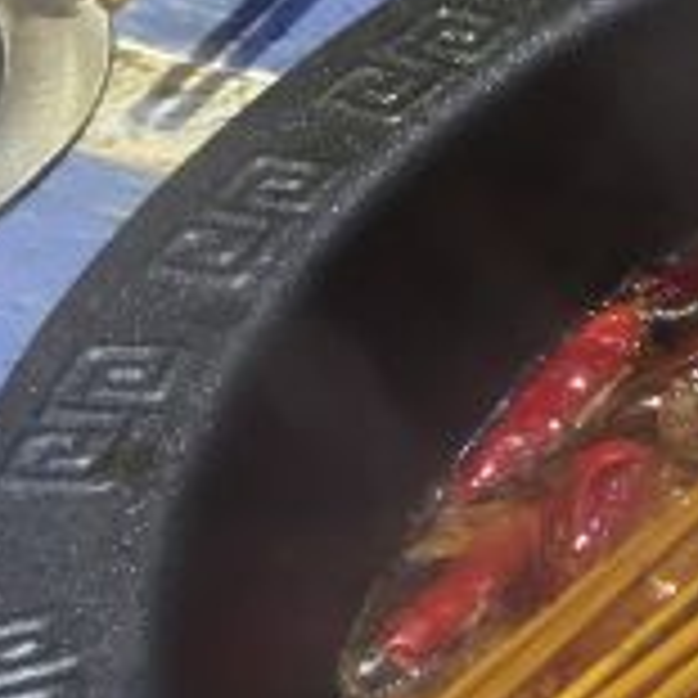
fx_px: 2646
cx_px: 1473
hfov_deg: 12.8
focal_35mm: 116
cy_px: 673
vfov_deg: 14.8
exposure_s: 1/33
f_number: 2.2
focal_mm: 4.15
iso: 100
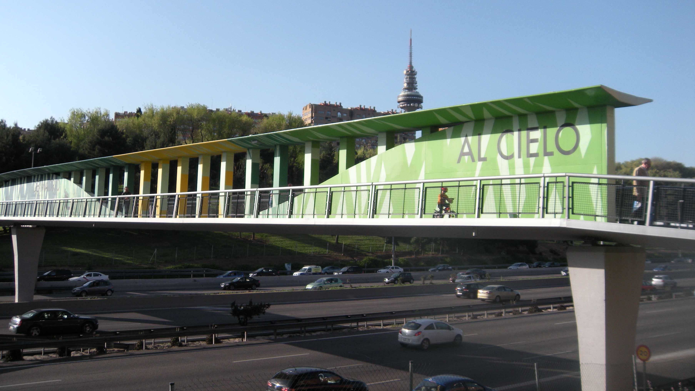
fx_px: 811
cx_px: 345
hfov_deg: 46.4
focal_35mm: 44
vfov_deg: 27.1
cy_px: 158
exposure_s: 1/482
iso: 64
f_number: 3.9
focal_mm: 6.6
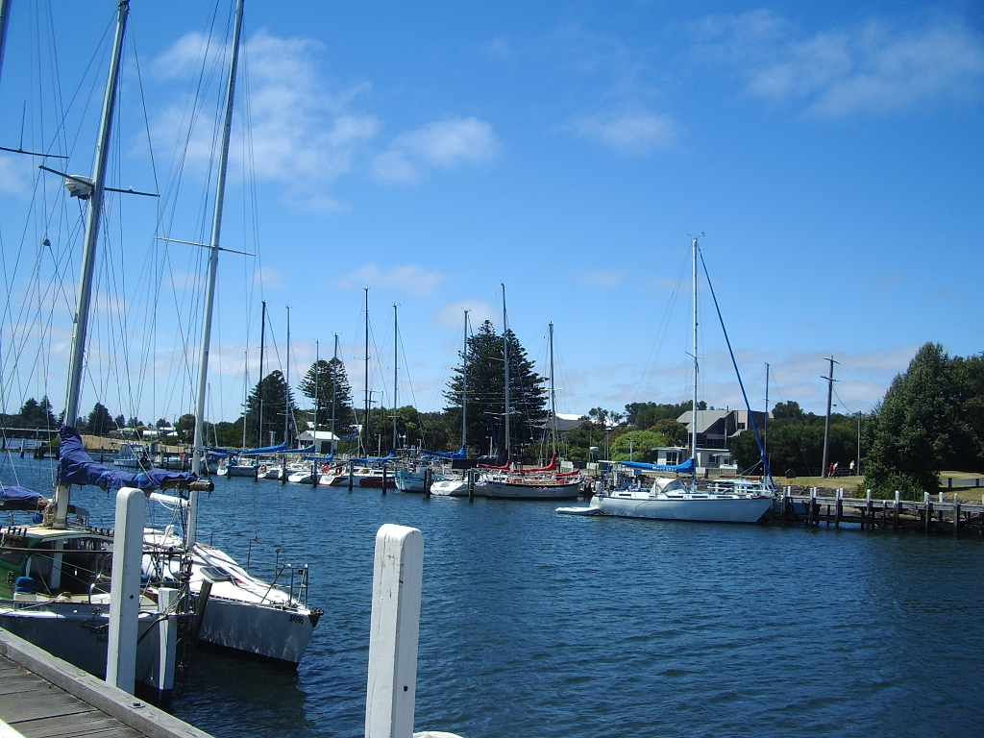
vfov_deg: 40.7
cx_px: 492
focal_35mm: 35
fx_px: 995
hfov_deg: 52.6
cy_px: 369
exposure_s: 1/400
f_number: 4.3
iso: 50
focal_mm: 5.8
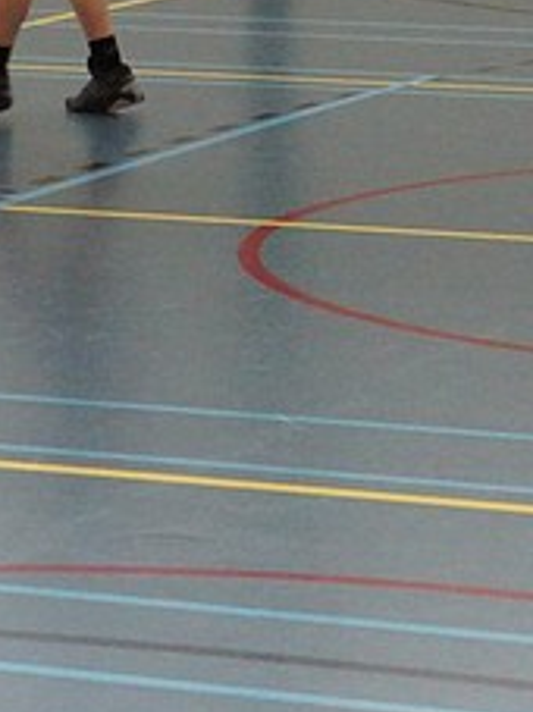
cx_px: -263
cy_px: -234
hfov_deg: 8.6
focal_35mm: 169
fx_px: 3473
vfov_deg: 11.4
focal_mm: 26
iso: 1250
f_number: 4
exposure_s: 1/250
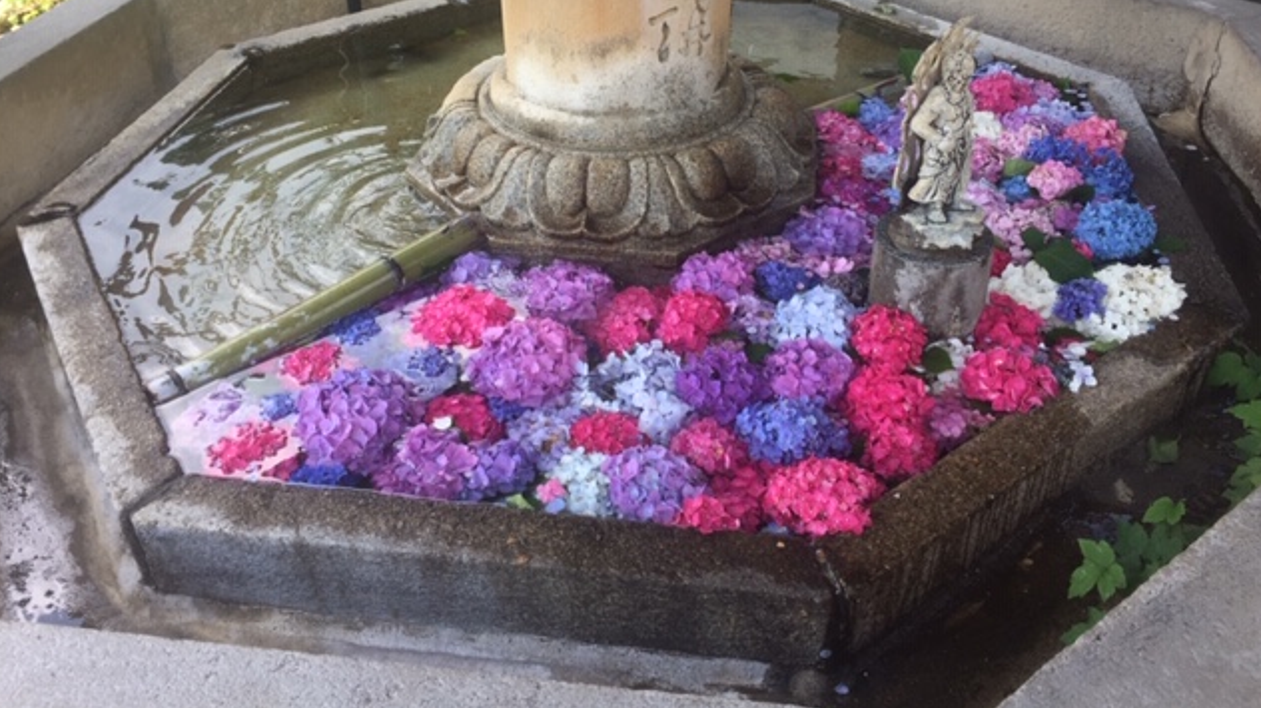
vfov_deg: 36.3
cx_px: 629
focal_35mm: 32
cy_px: 235
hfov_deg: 61.0
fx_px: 1070
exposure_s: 1/282
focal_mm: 4.15
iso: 32
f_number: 2.2
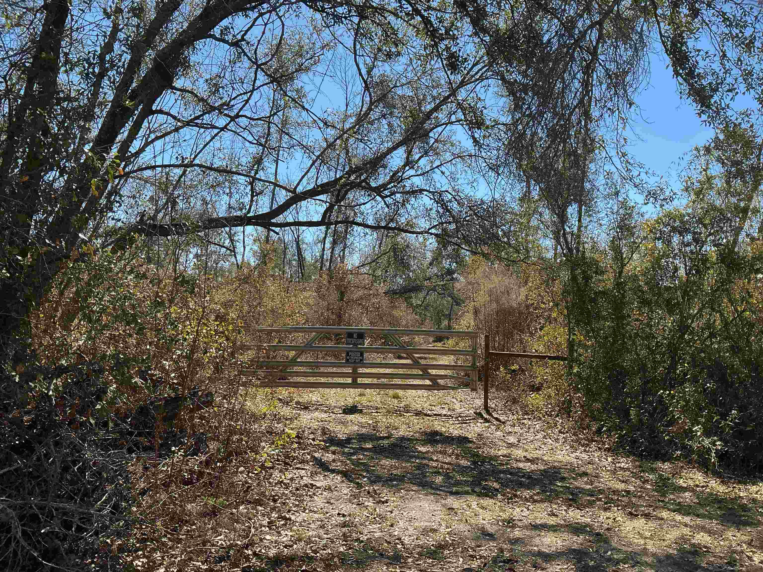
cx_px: 382
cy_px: 286
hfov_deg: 61.7
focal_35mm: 29
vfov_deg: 48.2
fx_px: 639
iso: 25
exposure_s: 1/1121
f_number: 1.8
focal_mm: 3
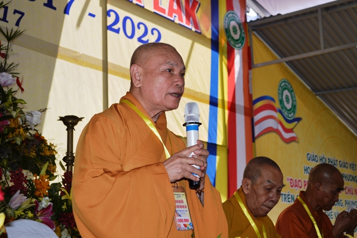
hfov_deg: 33.4
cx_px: 178
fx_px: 595
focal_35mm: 60
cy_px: 119
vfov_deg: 22.6
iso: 160
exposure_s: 1/125
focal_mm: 40
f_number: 5.3
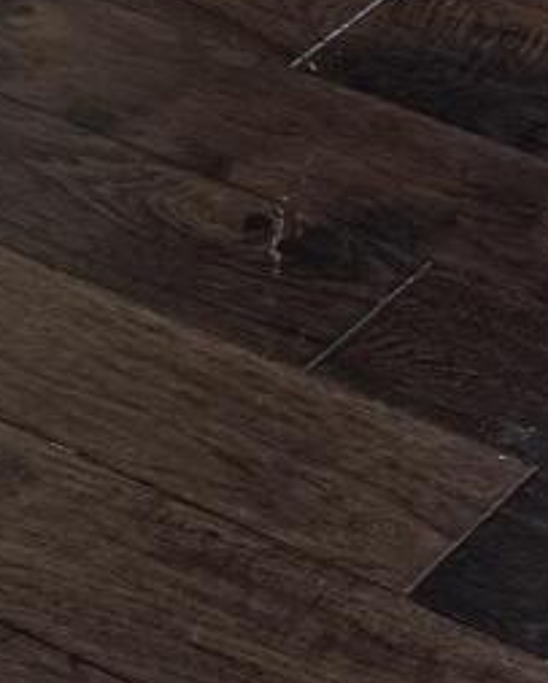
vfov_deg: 8.5
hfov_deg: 8.3
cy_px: -1442
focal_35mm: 185
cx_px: 710
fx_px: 3744
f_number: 1.78
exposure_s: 1/183
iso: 64
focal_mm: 6.76
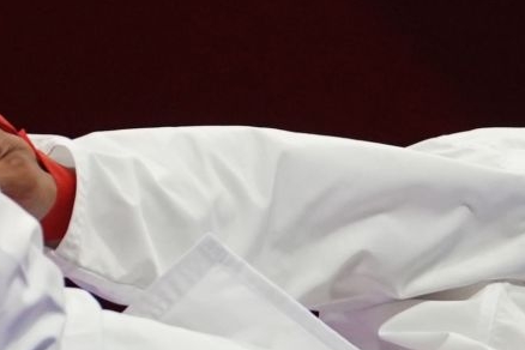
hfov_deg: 1.2
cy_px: 159
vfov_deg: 0.8
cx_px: 272
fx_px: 25198
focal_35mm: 1728
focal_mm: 280
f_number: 4
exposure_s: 1/1000
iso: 2000
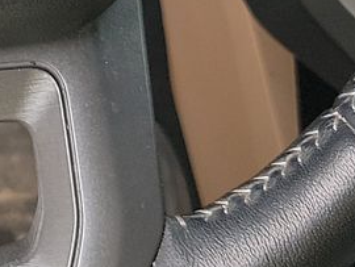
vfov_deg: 9.6
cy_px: -318
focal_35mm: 142
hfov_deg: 13.2
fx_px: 1458
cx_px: -151
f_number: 1.8
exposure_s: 1/59
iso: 102
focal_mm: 6.7
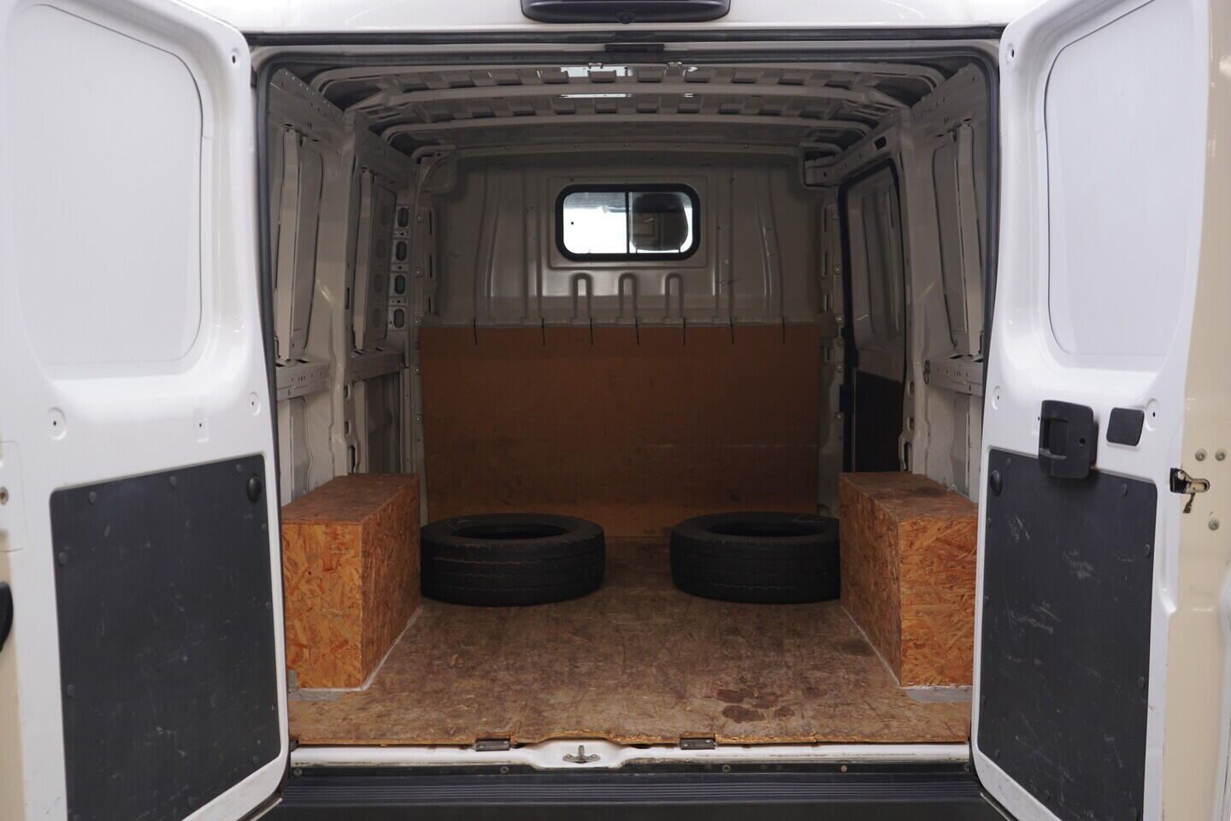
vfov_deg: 36.9
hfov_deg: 53.1
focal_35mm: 36
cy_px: 410
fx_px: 1231
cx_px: 616
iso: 125
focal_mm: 24
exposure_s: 1/40
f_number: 2.8
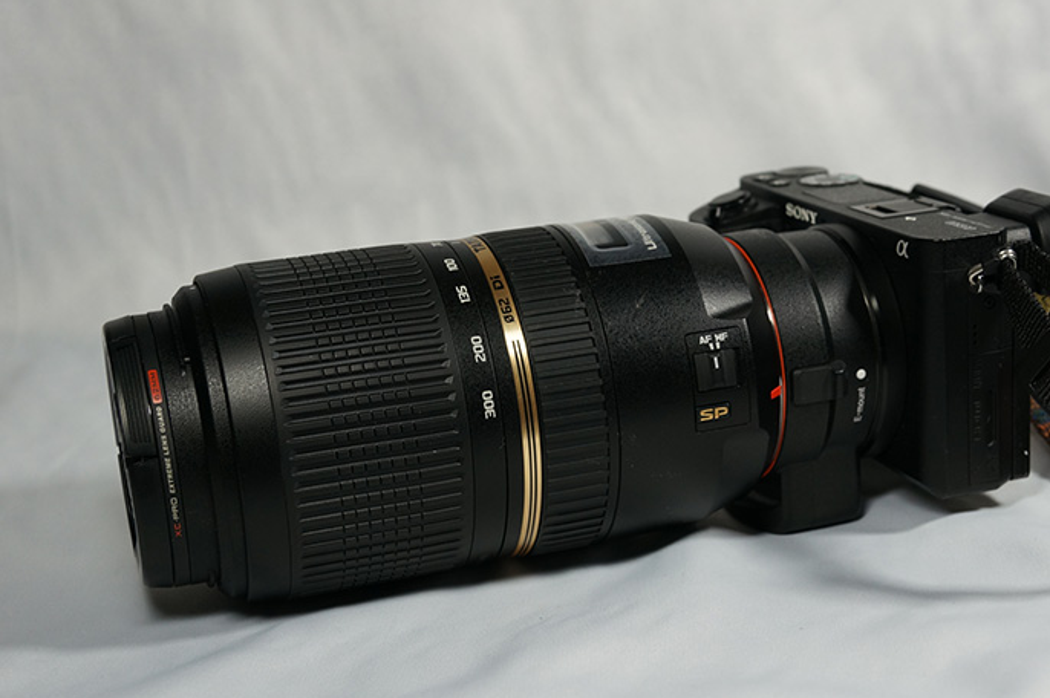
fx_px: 1632
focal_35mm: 56
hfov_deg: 35.6
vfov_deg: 24.1
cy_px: 377
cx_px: 576
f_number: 7.1
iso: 400
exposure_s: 1/60
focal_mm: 32
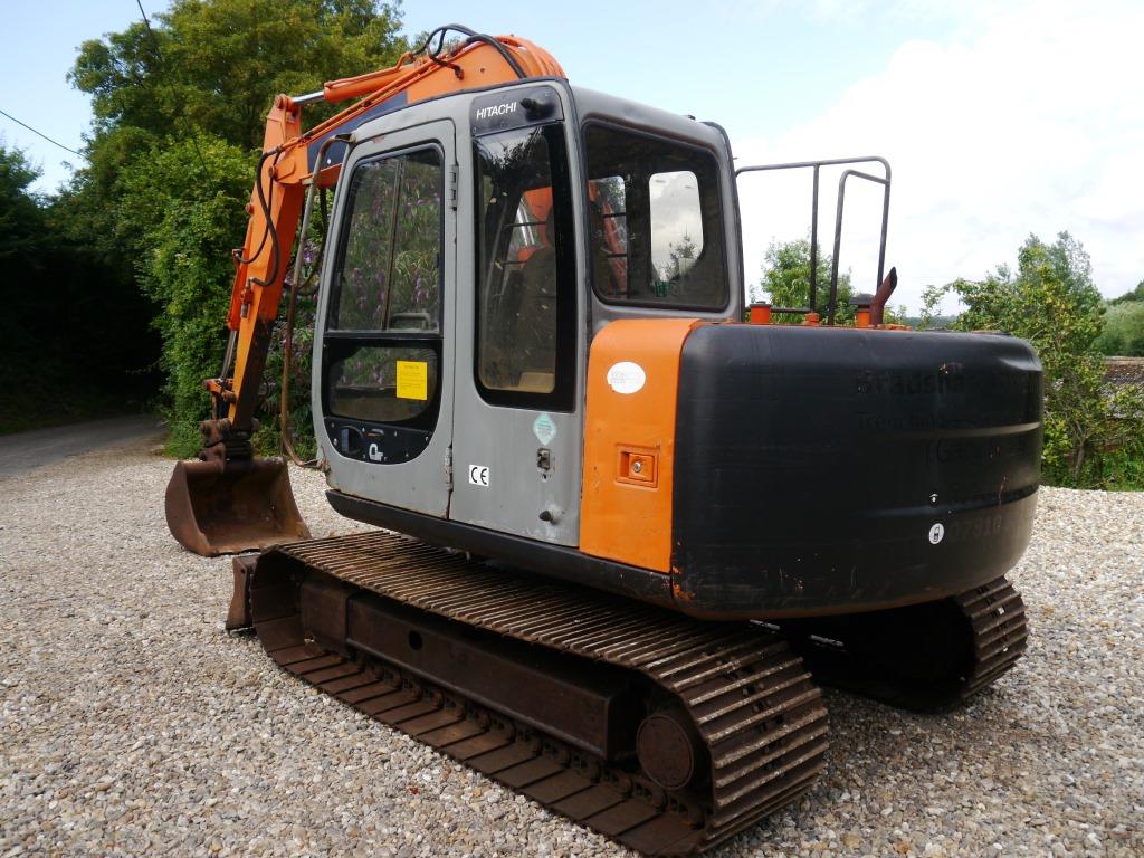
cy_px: 429
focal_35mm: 28
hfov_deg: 63.4
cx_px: 572
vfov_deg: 49.7
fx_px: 925
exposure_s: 1/250
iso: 160
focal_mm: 14
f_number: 5.6
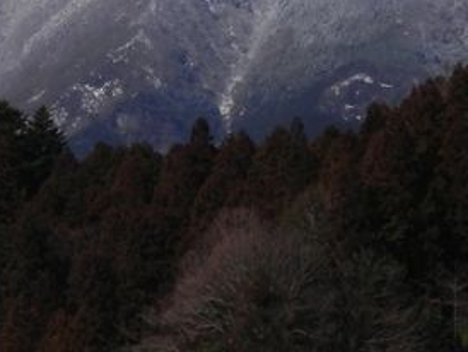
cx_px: 58
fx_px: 4181
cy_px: 72
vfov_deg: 4.8
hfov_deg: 6.4
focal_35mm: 309
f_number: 14.2
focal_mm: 19
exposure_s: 1/200
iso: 100
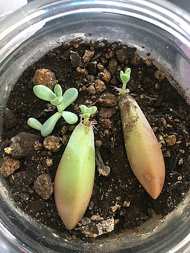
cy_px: 126
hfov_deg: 48.2
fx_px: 212
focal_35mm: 29
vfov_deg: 61.7
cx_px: 95
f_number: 2.2
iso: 125
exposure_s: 1/30
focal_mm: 4.15
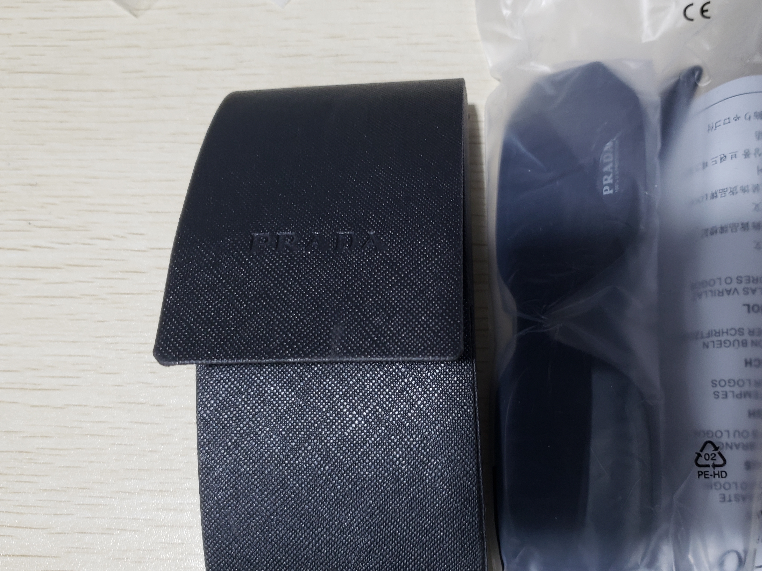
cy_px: 356
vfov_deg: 38.4
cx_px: 453
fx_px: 815
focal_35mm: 37
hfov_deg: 49.9
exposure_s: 1/100
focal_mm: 4.3
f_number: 1.5
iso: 64
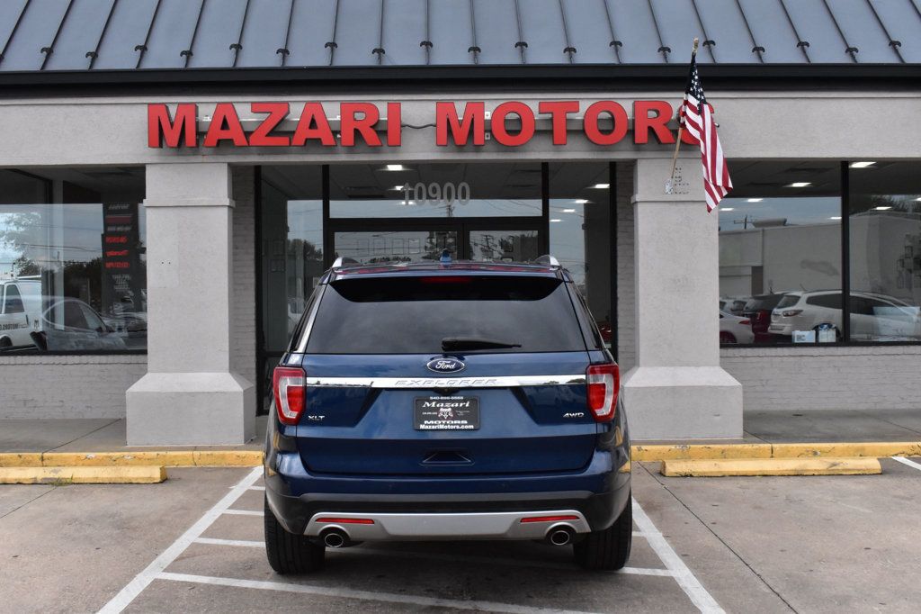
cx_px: 460
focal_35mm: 42
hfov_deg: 46.4
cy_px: 307
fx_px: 1074
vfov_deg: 31.9
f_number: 13
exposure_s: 1/1250
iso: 2500
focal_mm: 28
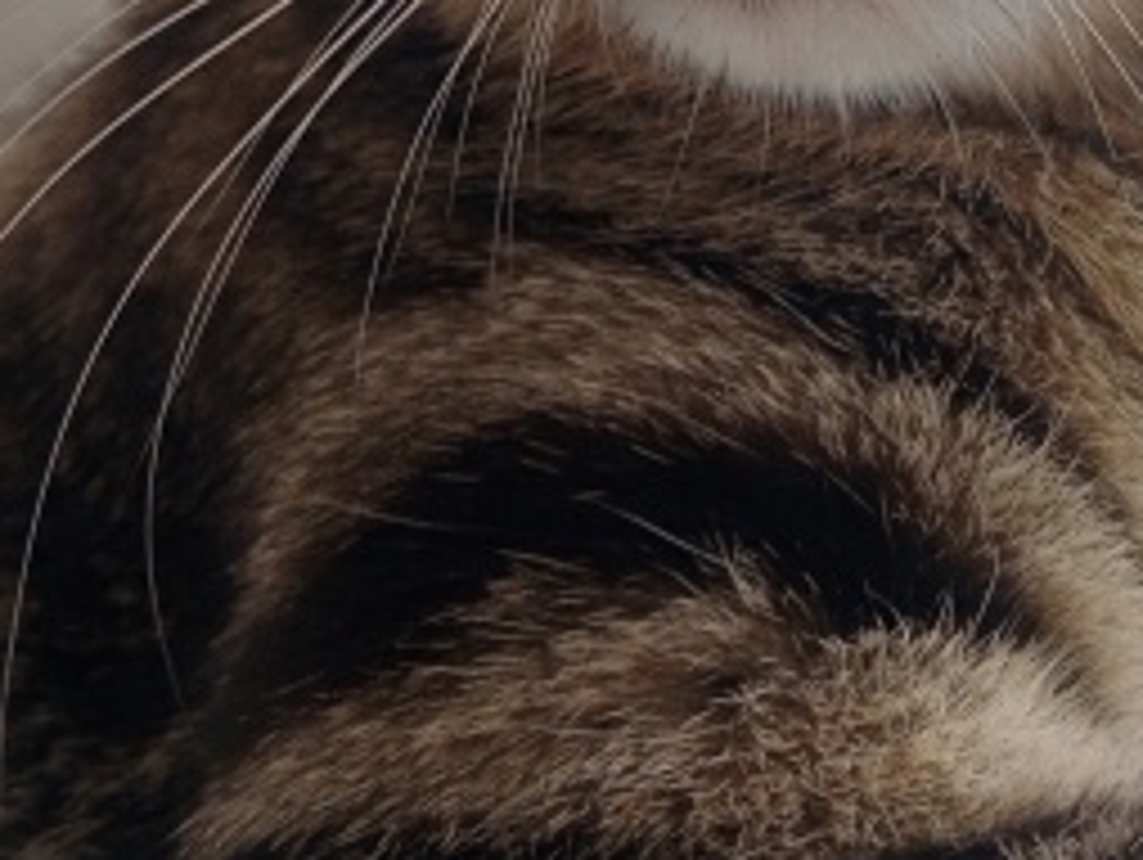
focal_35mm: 88
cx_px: 731
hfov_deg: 22.2
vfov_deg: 15.8
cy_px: -320
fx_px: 2908
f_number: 1.8
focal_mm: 4.04
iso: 215
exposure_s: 1/33.3
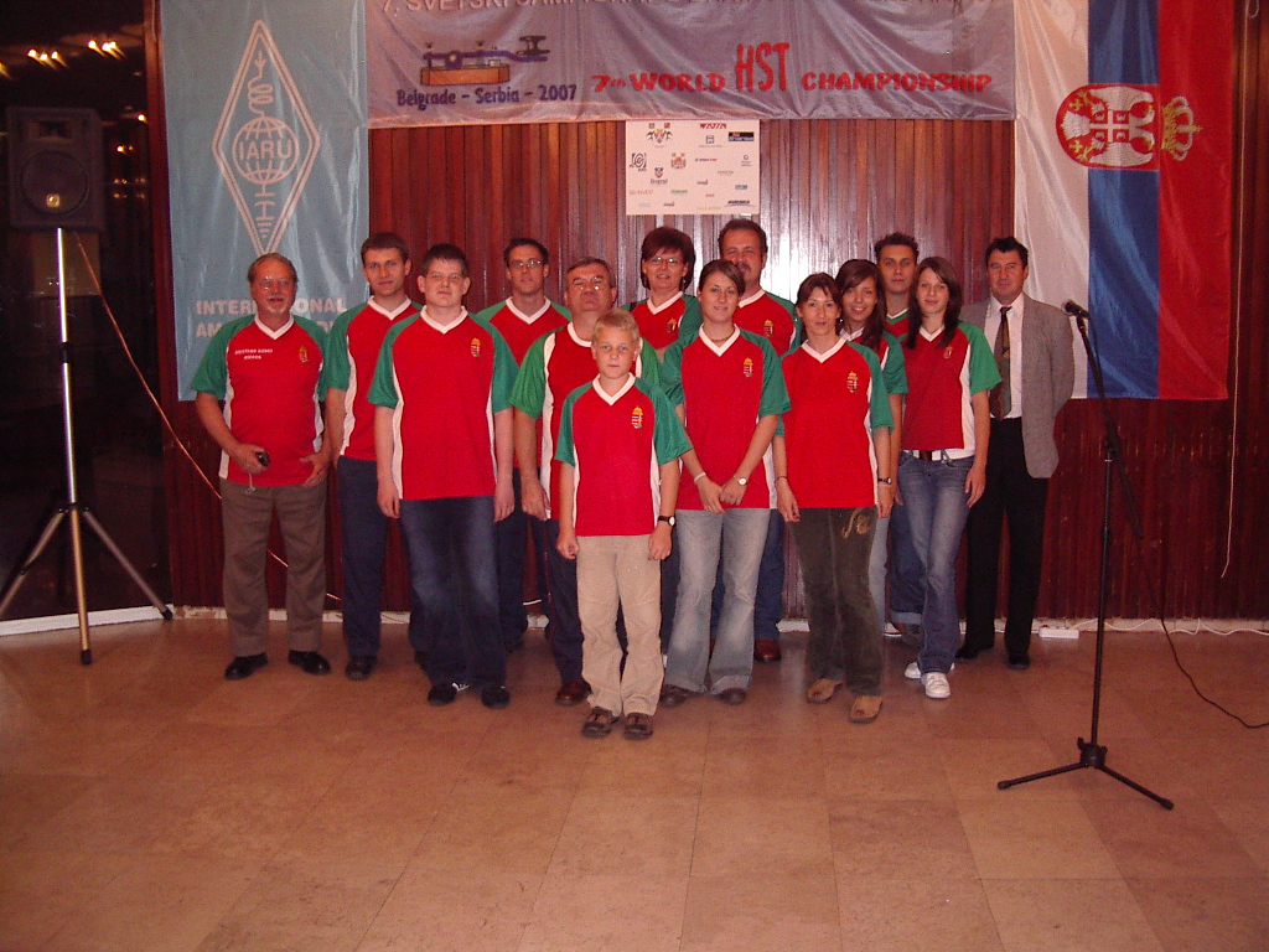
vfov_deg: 37.7
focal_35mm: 38
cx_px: 634
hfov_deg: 49.0
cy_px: 476
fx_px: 1393
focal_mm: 5.8
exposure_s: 1/60
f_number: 2.6
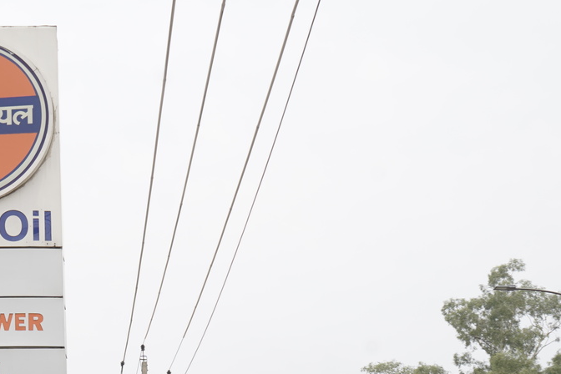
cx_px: -19
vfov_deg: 17.9
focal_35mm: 75
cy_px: 333
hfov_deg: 25.5
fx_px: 1169
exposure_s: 1/125
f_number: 8
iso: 100
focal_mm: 28
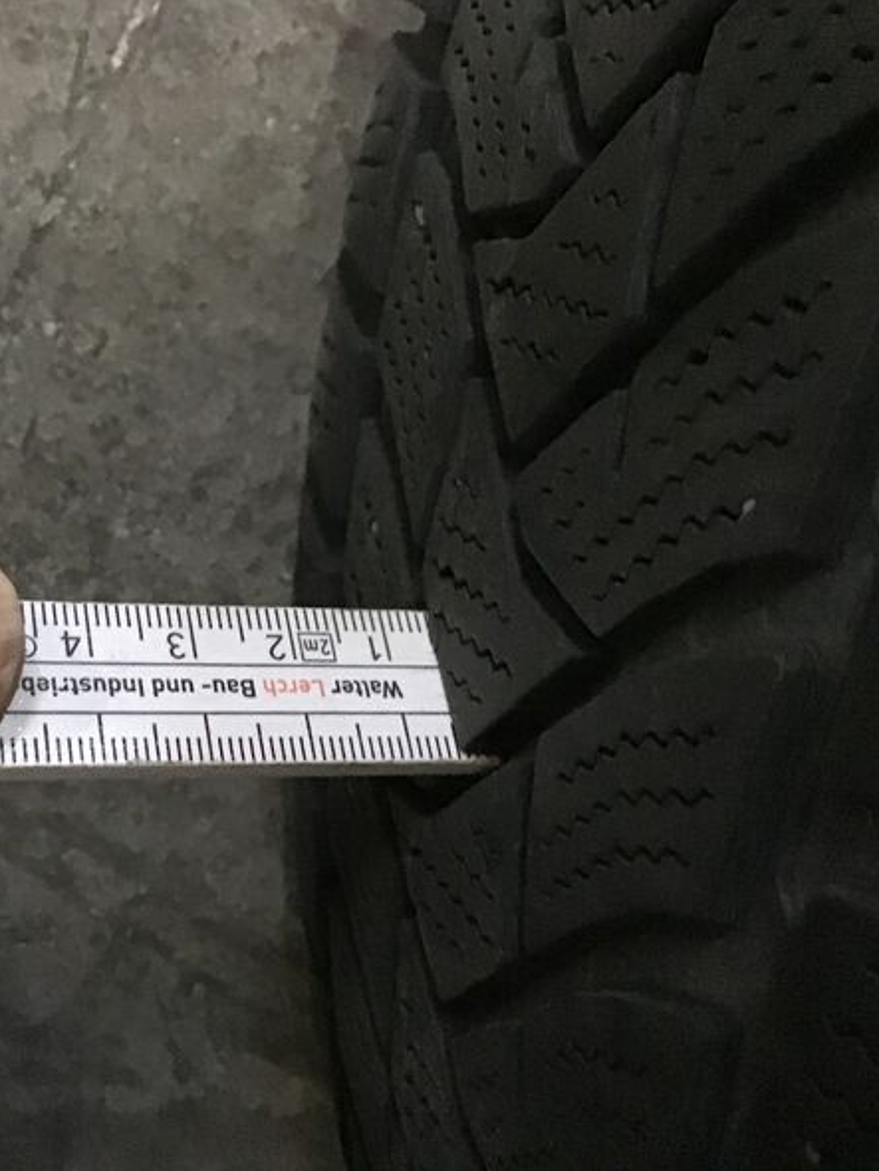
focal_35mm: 42
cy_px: 578
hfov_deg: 33.4
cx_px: 185
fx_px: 1421
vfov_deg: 44.8
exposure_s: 1/17
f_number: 2.4
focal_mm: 3.3
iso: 800
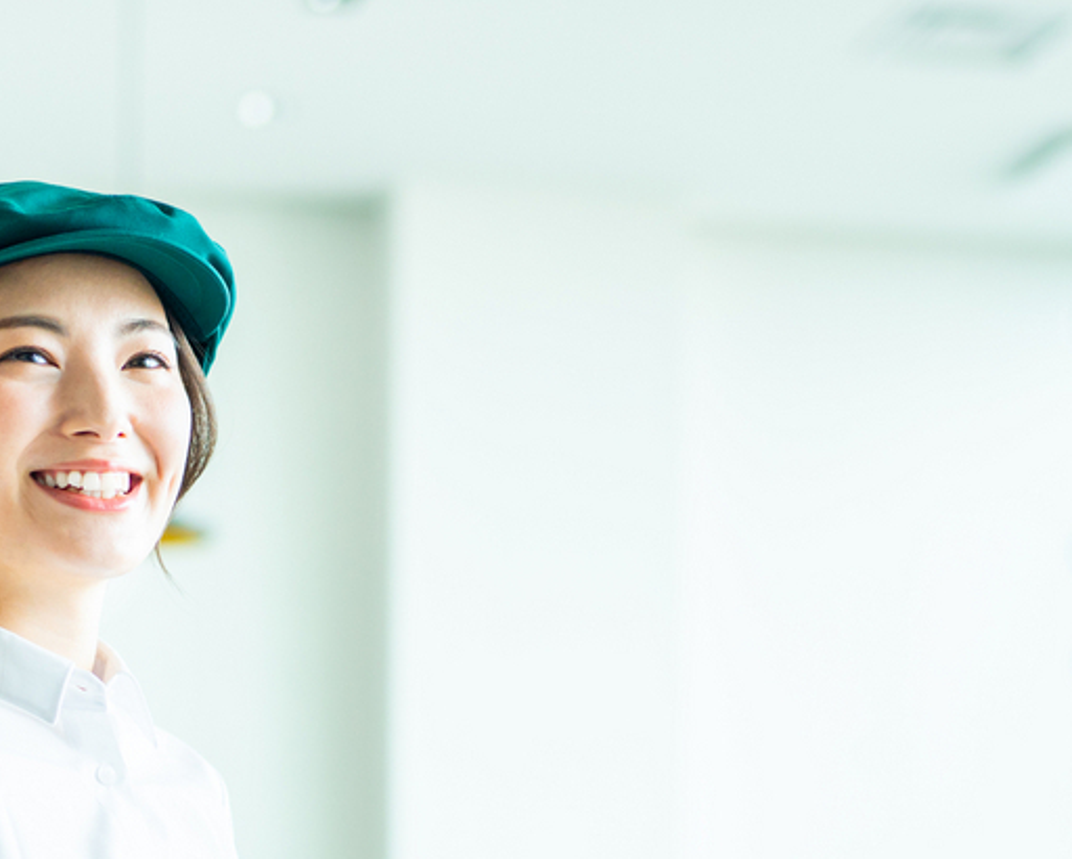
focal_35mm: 110
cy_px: 685
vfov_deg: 13.9
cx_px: 580
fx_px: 3491
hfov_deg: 17.5
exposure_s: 1/320
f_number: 2.5
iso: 400
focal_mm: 50
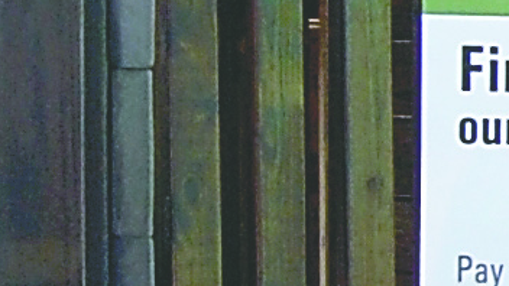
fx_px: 3617
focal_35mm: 268
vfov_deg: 4.5
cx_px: 1345
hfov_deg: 7.4
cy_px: 120
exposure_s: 1/200
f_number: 7.1
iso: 200
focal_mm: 20
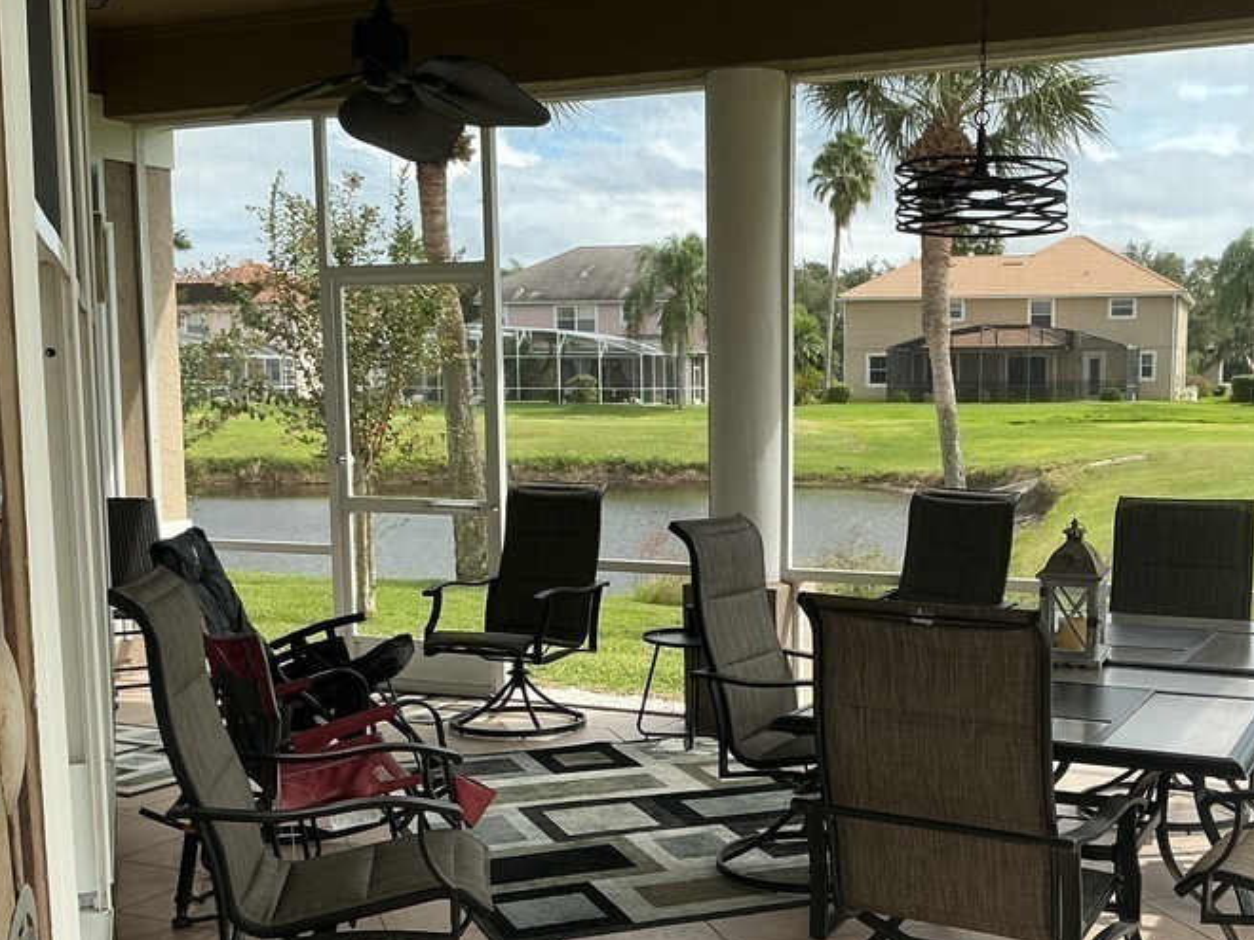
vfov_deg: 32.0
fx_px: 1630
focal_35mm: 45
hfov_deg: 41.7
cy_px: 587
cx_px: 808
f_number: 1.8
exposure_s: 1/869
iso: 25
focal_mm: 3
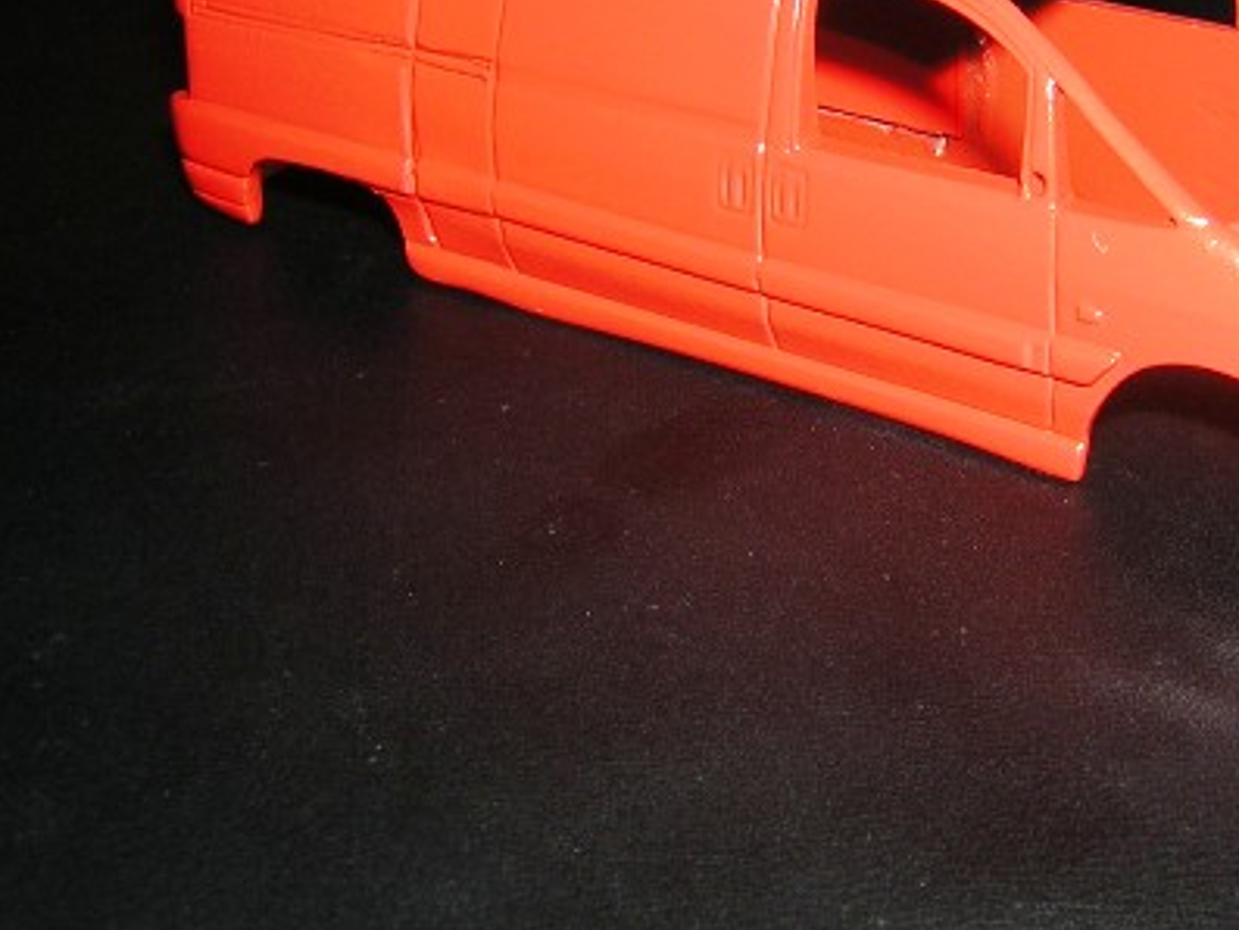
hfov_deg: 32.7
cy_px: 231
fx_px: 2077
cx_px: 893
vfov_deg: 25.0
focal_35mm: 58
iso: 100
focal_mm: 4.7
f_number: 5.2
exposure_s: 1/60.1
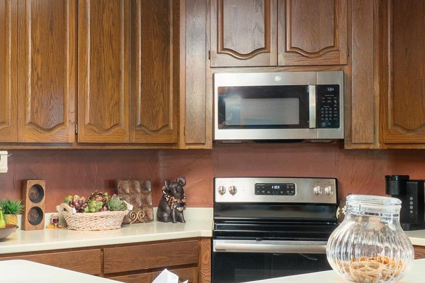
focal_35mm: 66
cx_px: 109
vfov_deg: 20.6
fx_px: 779
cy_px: 174
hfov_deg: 30.0
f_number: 8
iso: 320
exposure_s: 1/1.25
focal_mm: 11
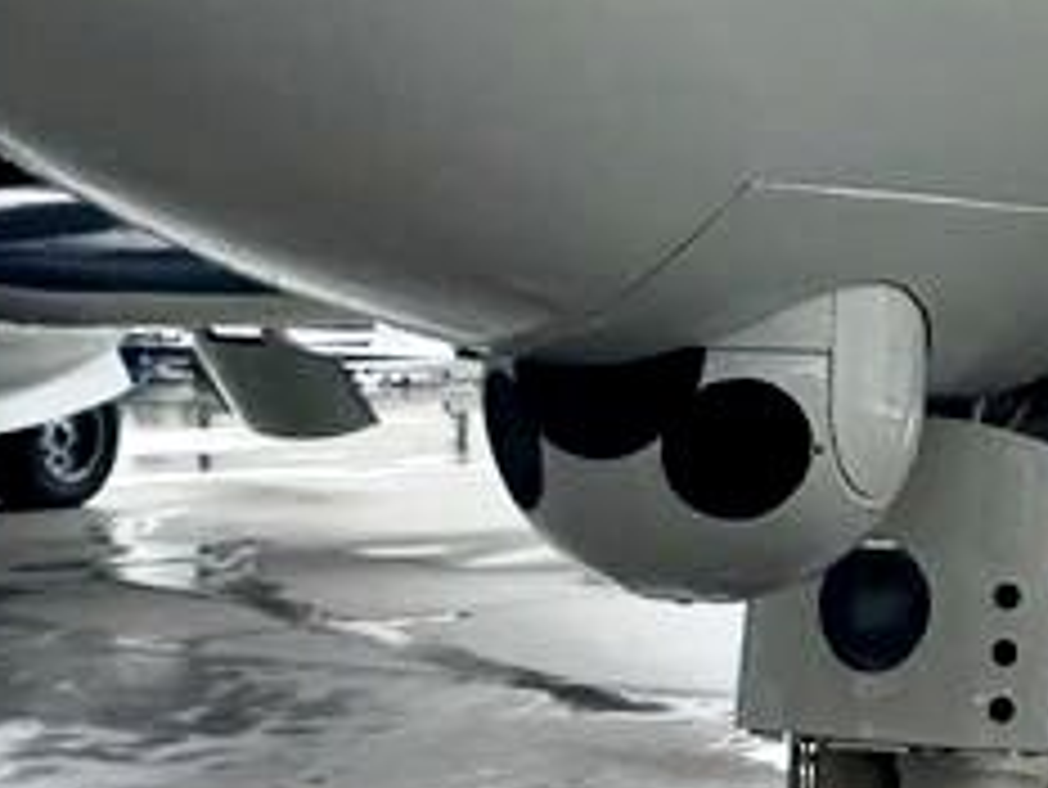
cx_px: 1592
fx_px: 3998
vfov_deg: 11.2
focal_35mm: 132
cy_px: 347
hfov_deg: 14.0
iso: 80
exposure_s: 1/1456
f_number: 1.8
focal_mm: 6.8
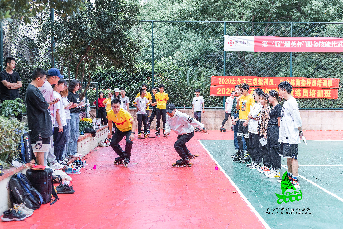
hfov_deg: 46.4
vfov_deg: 31.9
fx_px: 400
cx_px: 172
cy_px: 114
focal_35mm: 42
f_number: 3.5
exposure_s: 1/160
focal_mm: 42
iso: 125
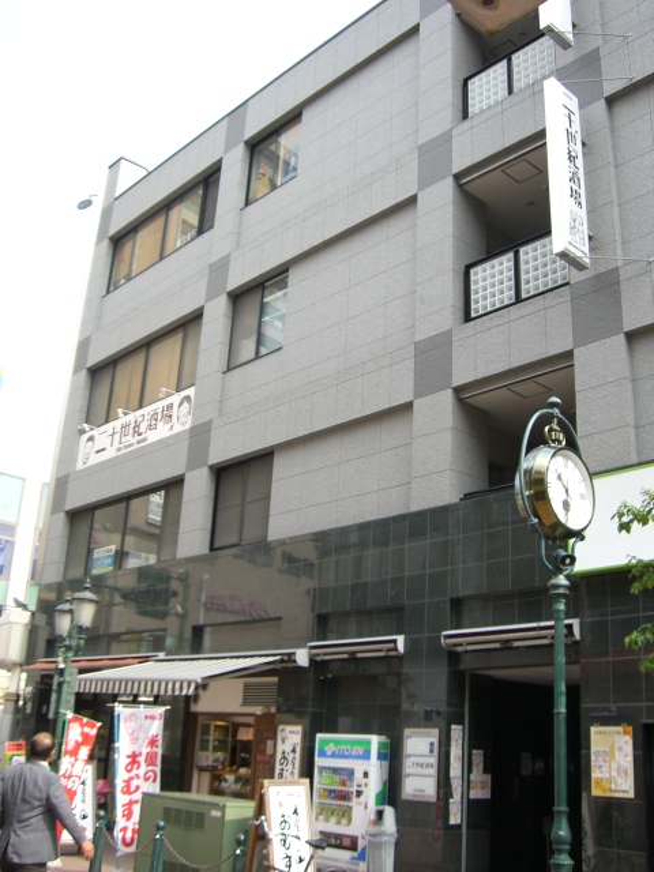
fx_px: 957
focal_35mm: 38
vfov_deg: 49.0
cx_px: 327
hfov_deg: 37.7
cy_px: 436
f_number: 2.7
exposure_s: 1/320
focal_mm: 6.2
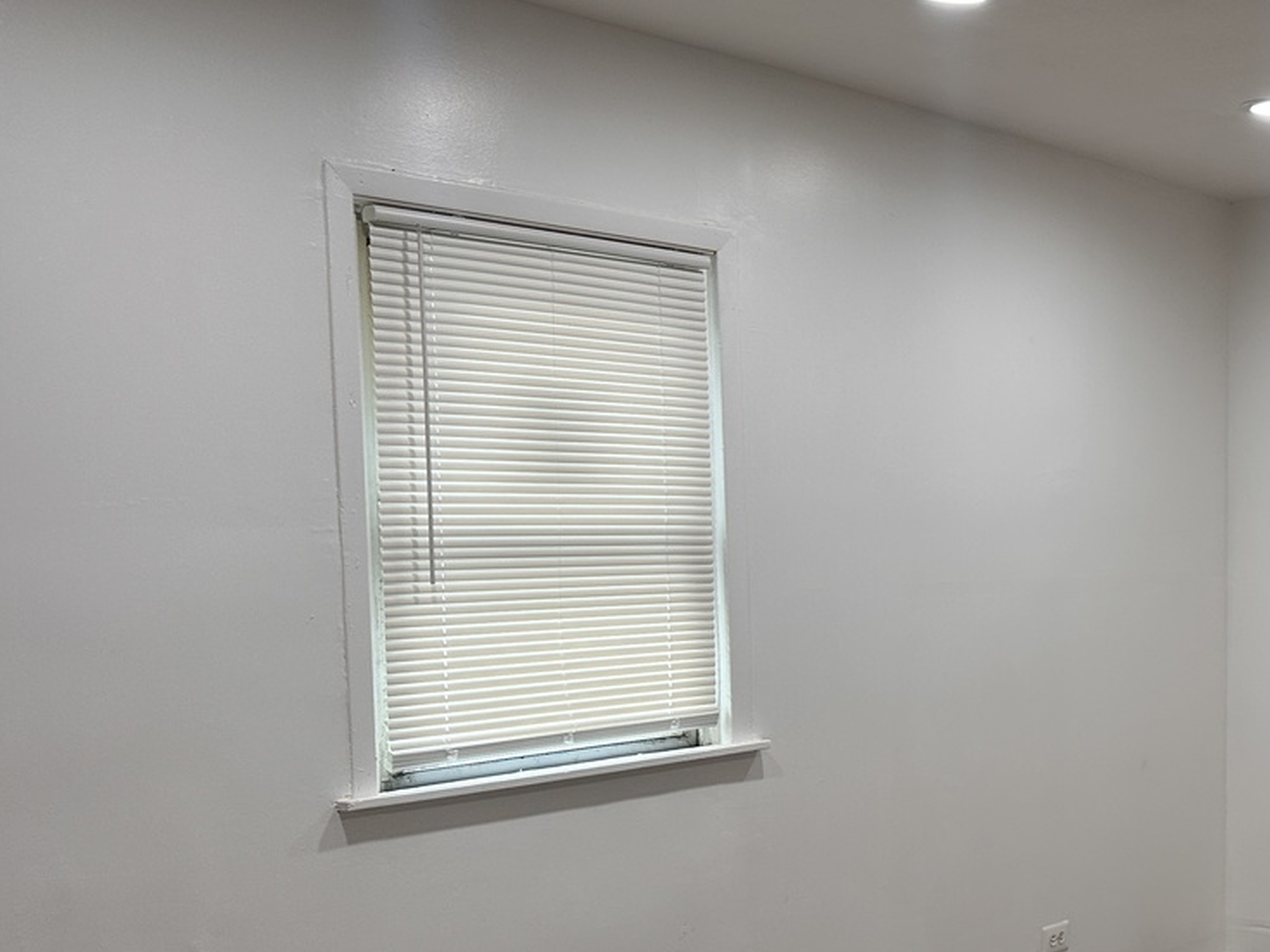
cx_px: 1216
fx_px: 1724
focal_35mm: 47
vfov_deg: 30.5
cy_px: 670
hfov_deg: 37.0
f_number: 1.78
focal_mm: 6.86
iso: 100
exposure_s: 1/120
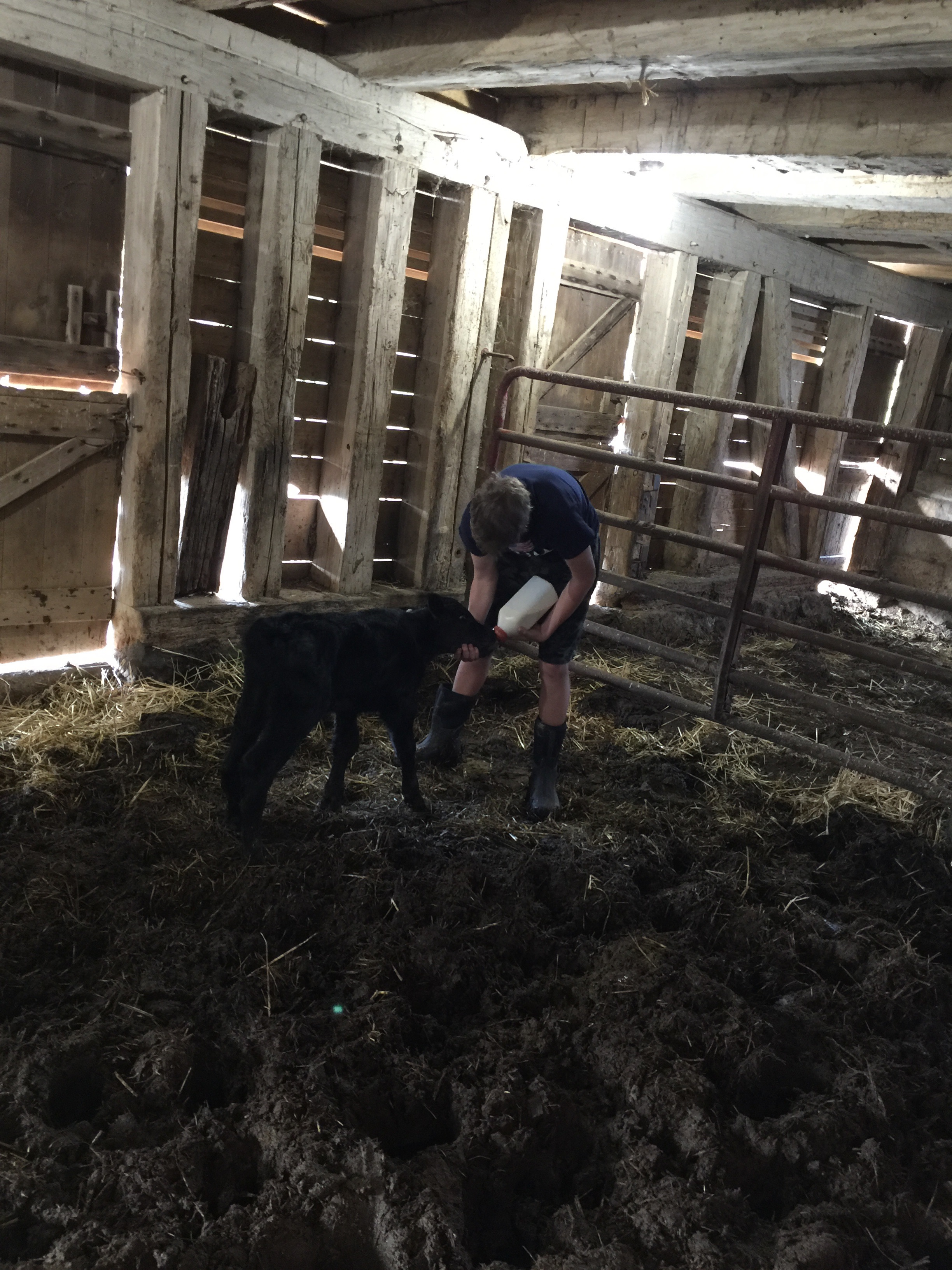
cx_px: 476
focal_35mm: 29
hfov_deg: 48.2
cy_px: 635
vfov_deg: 61.7
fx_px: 1063
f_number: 2.2
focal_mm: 4.15
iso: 64
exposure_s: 1/4
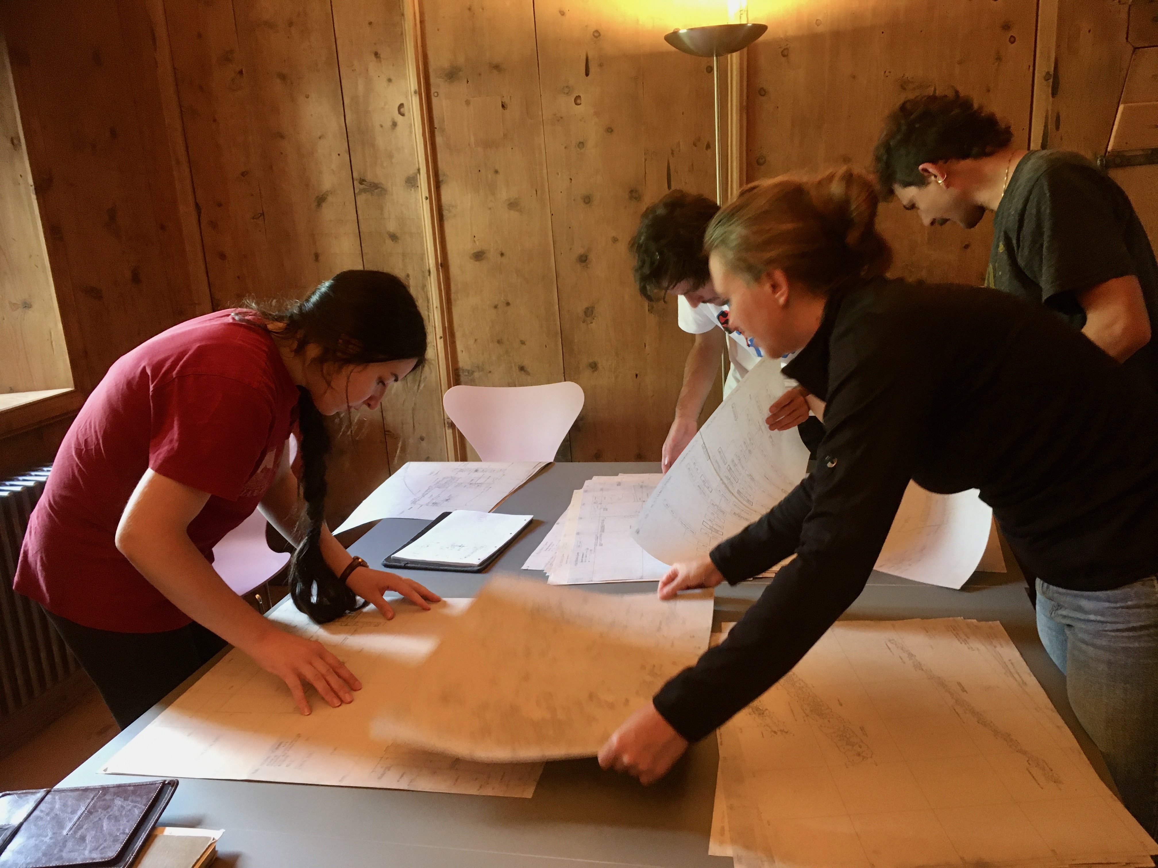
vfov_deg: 48.2
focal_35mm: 29
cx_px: 579
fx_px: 970
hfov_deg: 61.7
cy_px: 434
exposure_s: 1/20
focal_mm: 4.15
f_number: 2.2
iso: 200
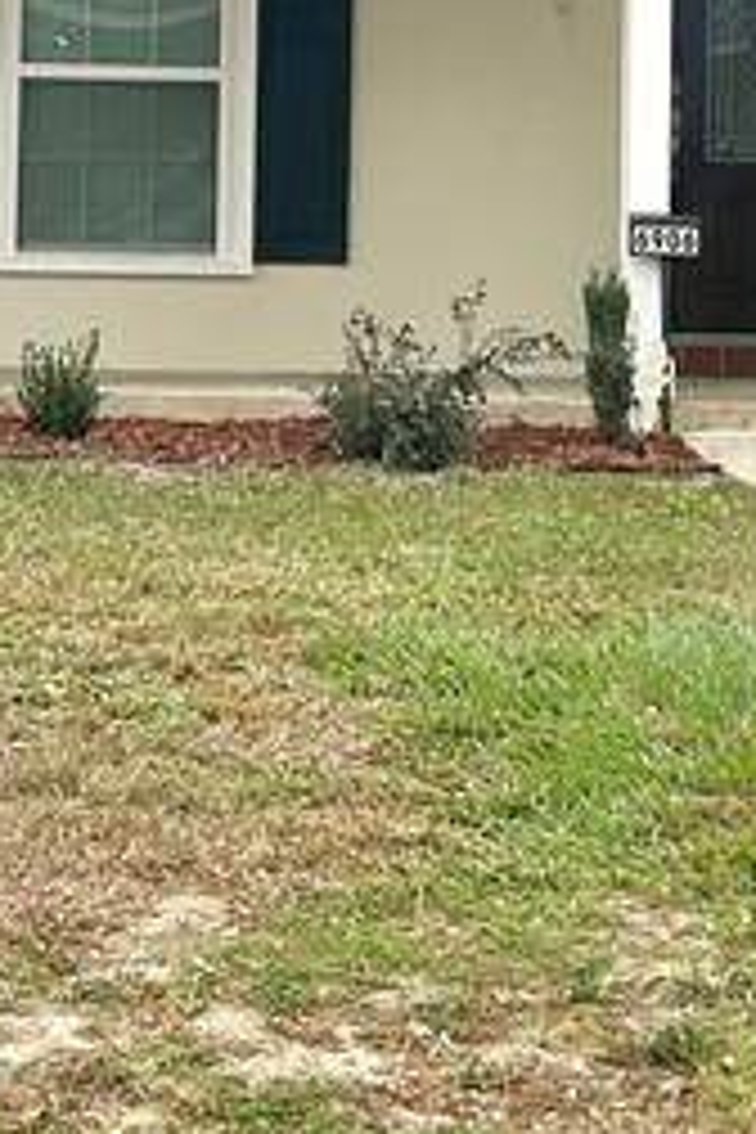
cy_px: -50
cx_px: 234
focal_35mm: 110
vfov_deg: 18.0
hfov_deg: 12.4
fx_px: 3465
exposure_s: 1/1511
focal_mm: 5.7
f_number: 1.5
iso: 50
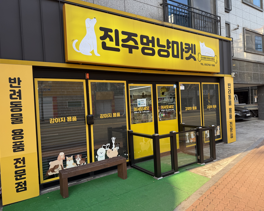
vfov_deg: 56.8
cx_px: 136
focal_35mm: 25
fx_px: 195
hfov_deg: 68.1
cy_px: 106
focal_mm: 6.76
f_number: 1.78
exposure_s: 1/456
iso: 80
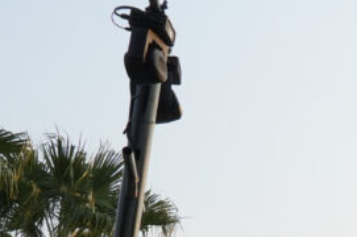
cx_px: 910
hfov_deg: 11.9
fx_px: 1317
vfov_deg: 9.8
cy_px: 421
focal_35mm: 133
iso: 640
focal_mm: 24
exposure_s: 1/200
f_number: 11
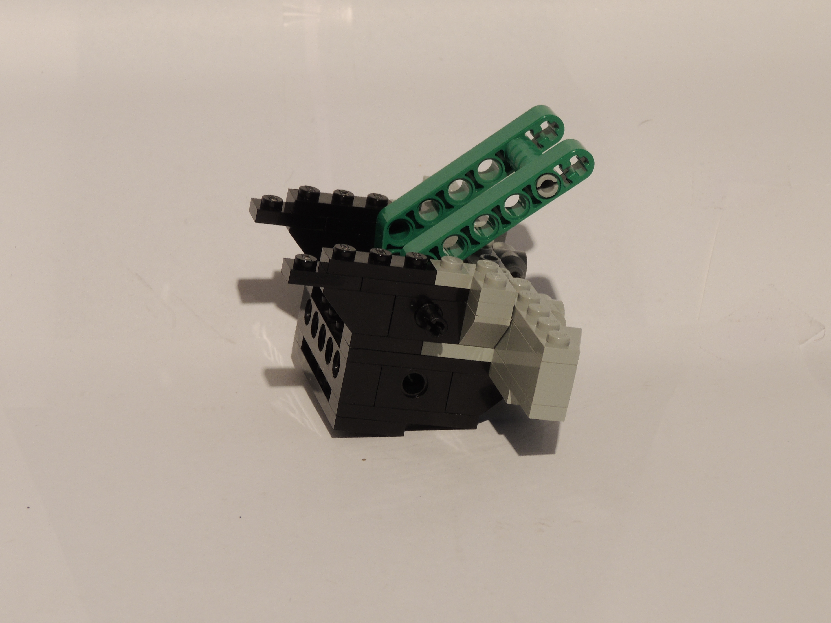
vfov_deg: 11.0
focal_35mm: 135
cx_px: 416
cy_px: 312
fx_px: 3241
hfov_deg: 14.6
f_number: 6.8
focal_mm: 24
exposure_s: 1/2.5
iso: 100
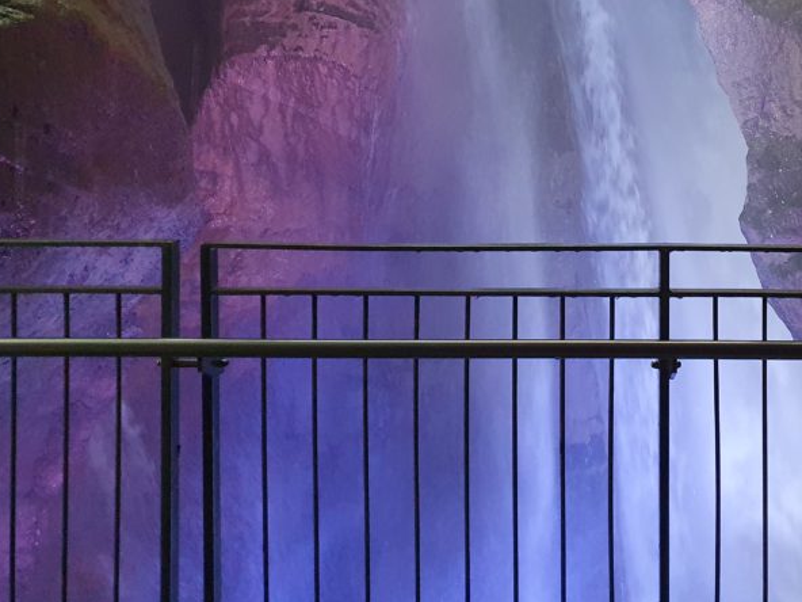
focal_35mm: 45
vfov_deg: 31.4
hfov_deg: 40.2
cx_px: 650
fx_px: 1043
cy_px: 129
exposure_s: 1/50
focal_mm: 4.32
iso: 500
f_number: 1.5
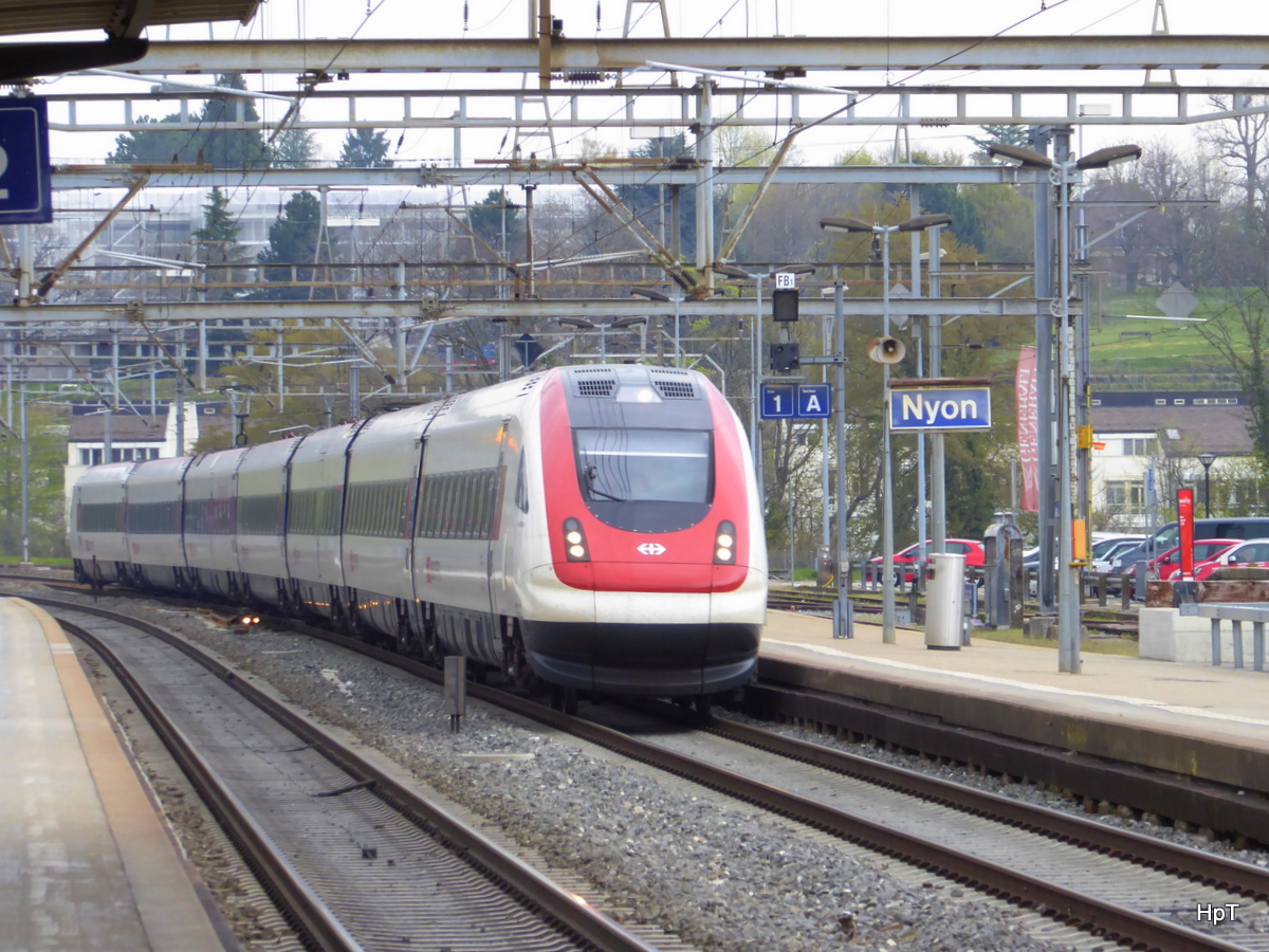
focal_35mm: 277
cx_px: 634
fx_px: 10155
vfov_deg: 5.4
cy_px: 476
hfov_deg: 7.2
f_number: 5.6
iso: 250
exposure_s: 1/160
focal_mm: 44.8
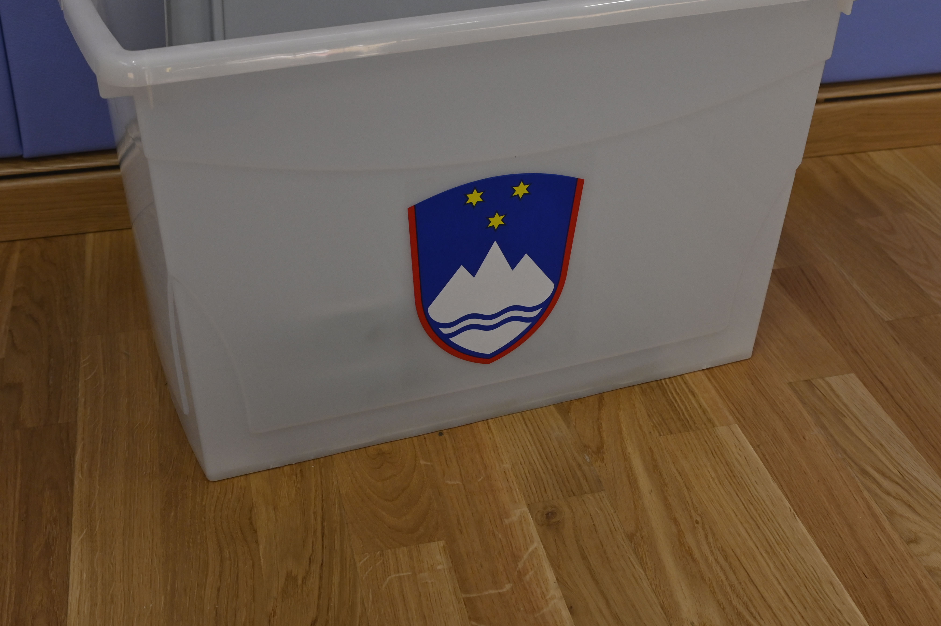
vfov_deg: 27.7
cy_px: 166
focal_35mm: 48
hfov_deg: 41.1
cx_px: 493
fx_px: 1254
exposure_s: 1/160
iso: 1250
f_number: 6.3
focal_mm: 32
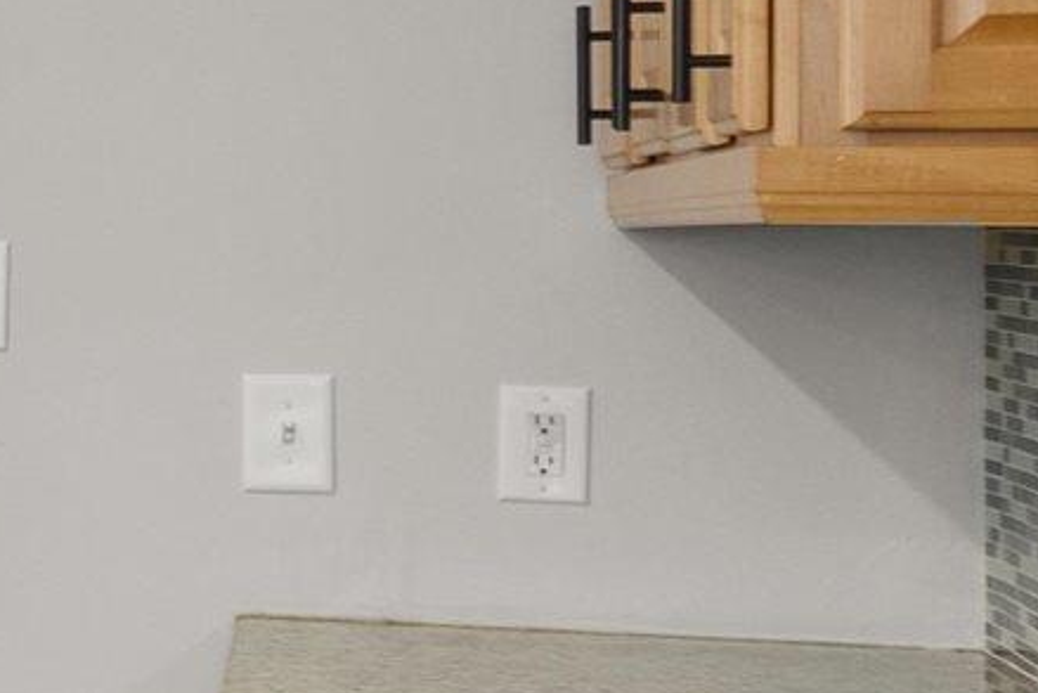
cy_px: 158
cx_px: -2152
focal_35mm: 133
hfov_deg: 10.5
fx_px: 3836
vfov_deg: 10.3
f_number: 4.8
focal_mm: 13
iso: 100
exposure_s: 1
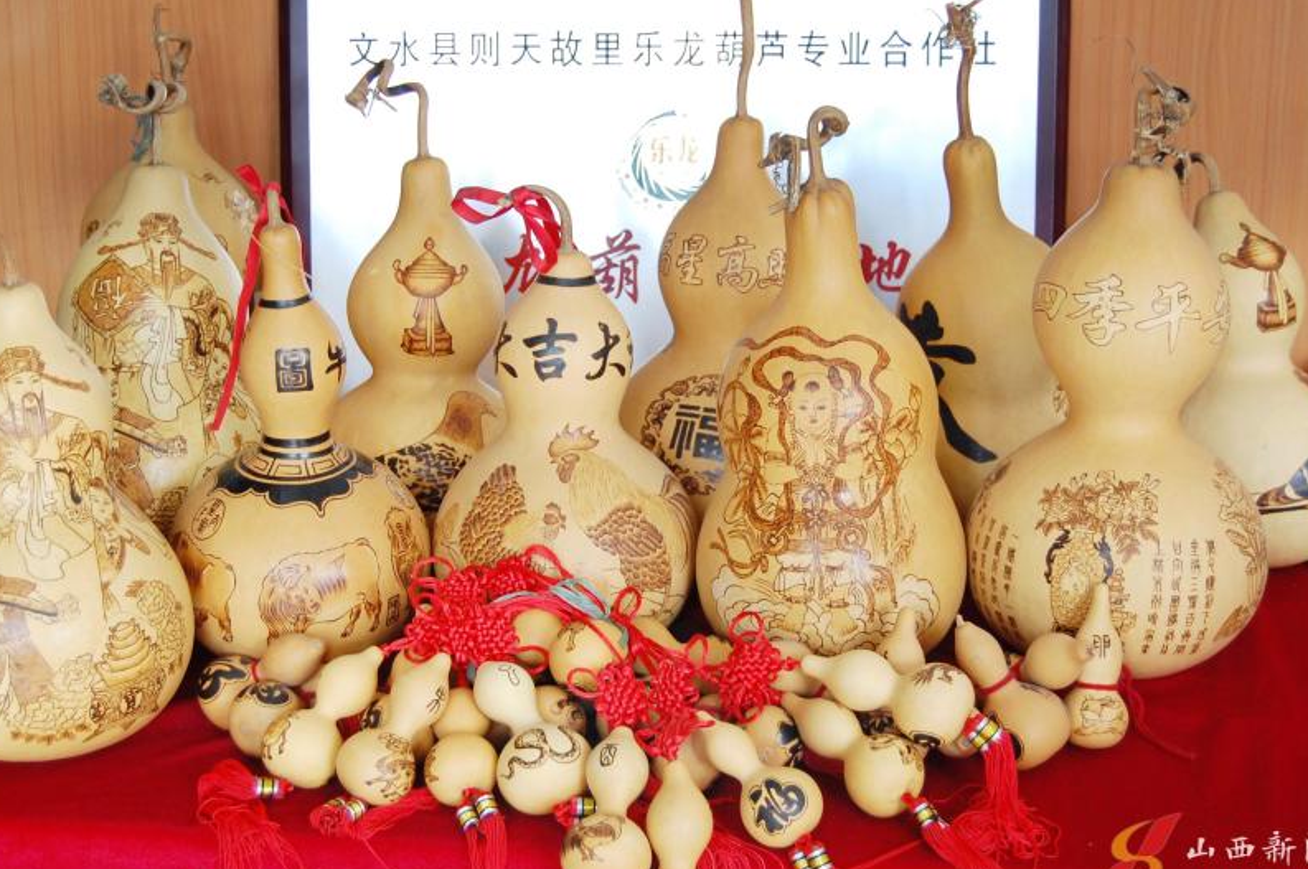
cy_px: 416
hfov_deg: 29.3
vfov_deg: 19.7
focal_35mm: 69
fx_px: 2504
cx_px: 610
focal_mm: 38
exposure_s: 1/30
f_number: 4.8
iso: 450
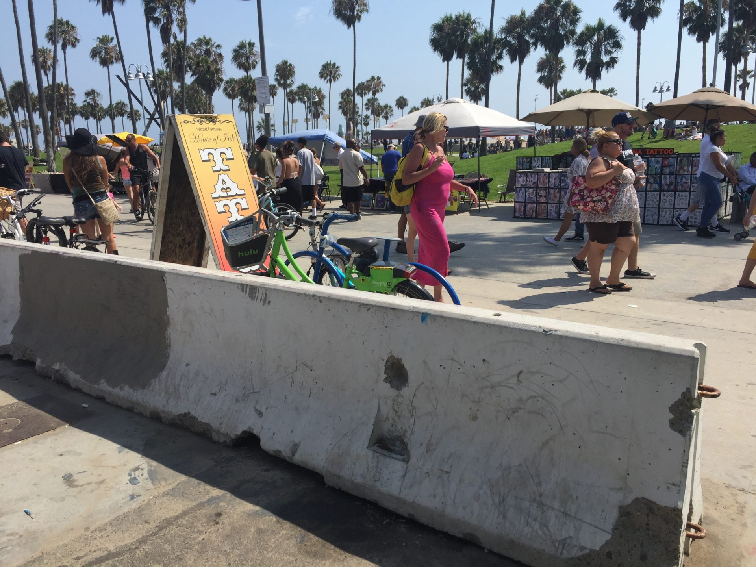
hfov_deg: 61.7
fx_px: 633
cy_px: 284
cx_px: 378
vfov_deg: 48.2
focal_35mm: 29
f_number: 2.2
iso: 32
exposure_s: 1/3049
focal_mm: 4.15
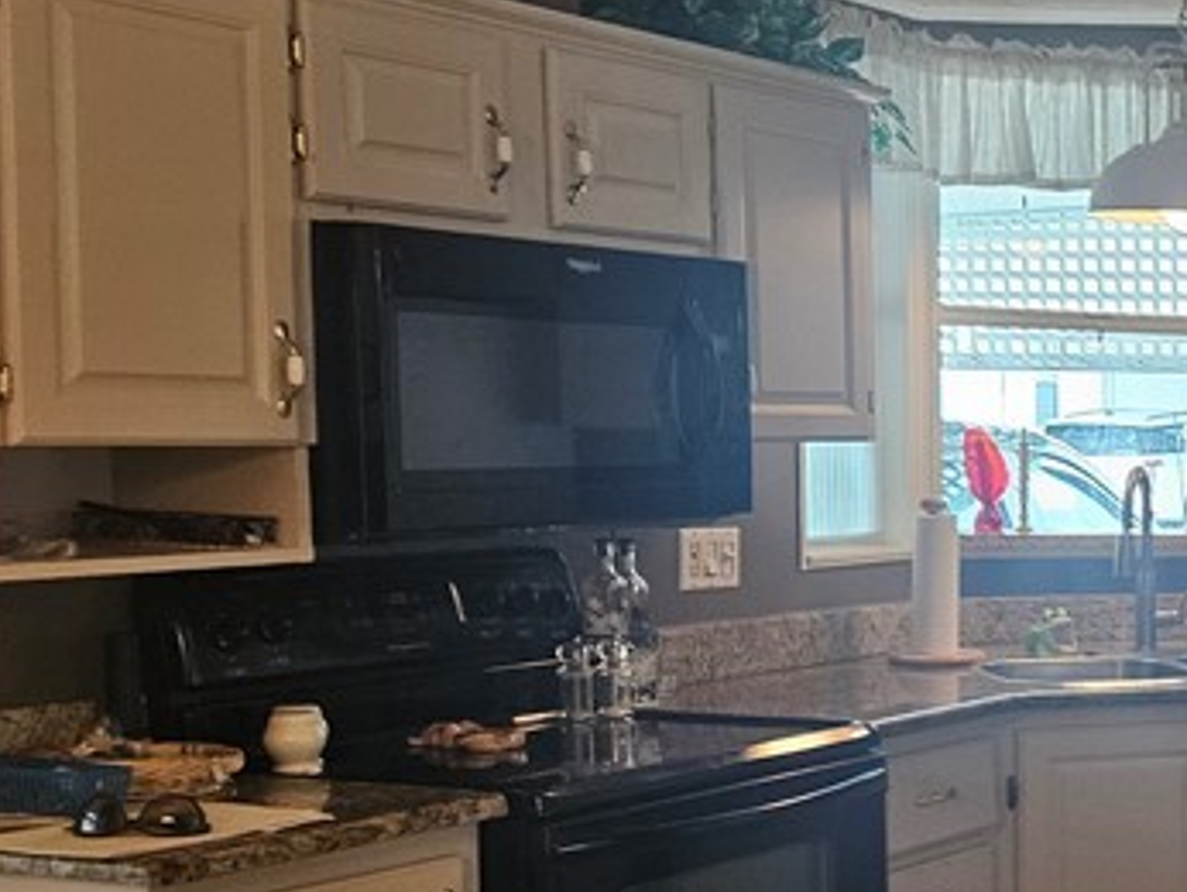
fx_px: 2333
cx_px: 1719
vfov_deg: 21.5
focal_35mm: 68
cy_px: 662
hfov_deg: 23.5
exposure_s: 1/120
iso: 160
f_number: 1.8
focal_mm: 5.4
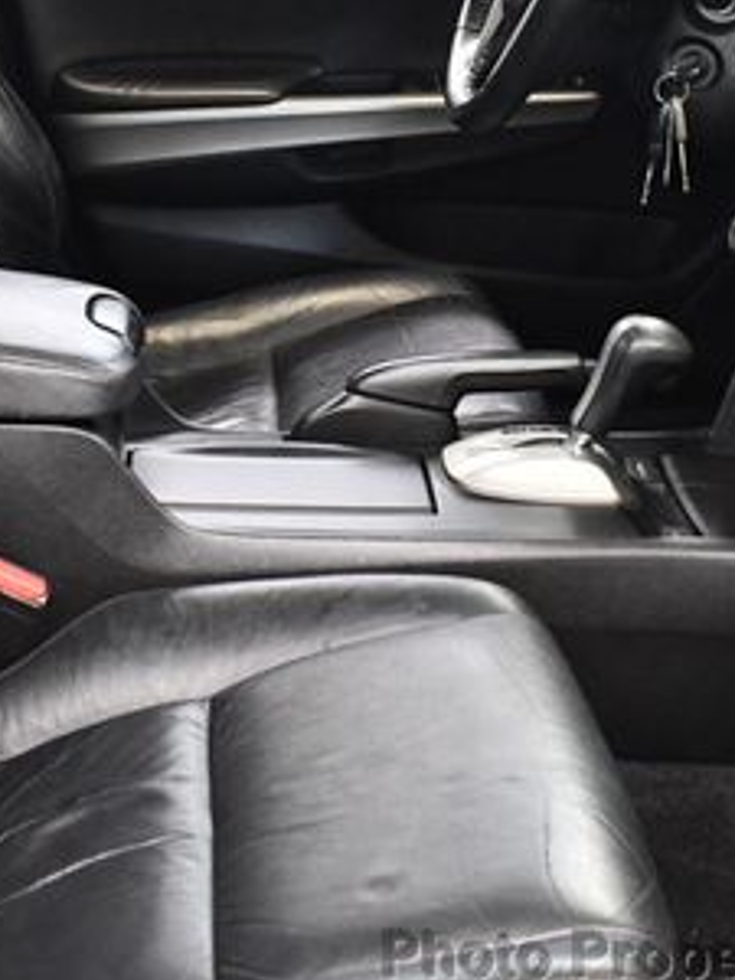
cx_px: 343
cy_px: 320
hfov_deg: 19.9
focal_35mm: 74
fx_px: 2095
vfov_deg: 26.2
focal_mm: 18
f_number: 3.5
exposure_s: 1/80
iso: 3200
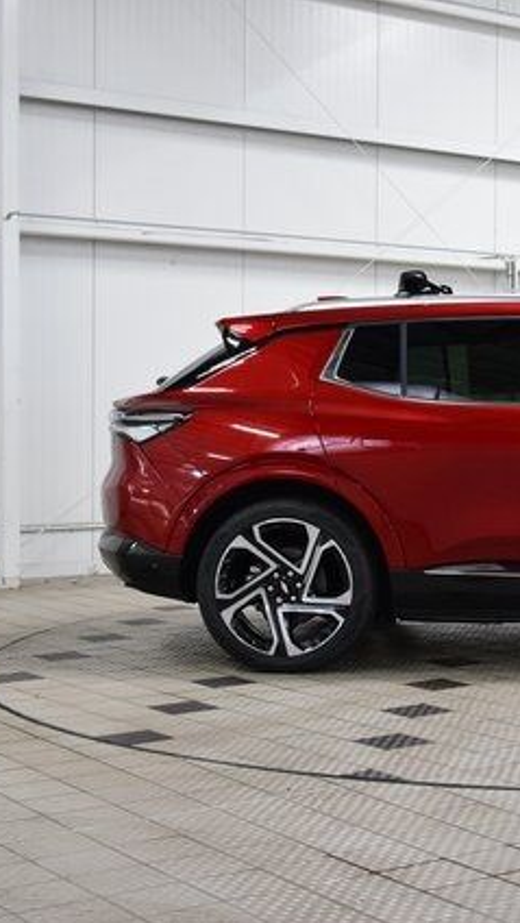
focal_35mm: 69
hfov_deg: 16.8
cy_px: 463
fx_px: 1684
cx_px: 633
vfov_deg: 30.6
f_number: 5.6
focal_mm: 29
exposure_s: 1/60
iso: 1600
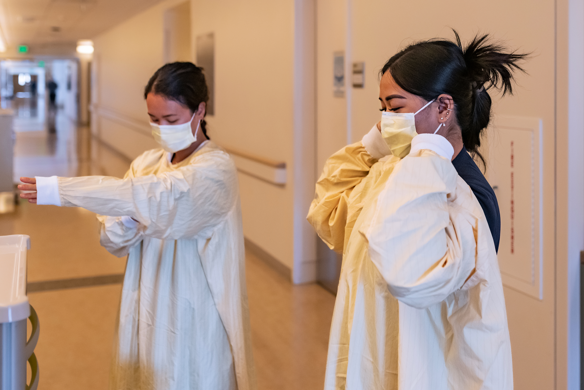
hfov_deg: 54.4
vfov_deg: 37.9
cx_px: 292
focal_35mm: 35
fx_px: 568
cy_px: 195
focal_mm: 35
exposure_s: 1/500
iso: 2500
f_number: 2.8
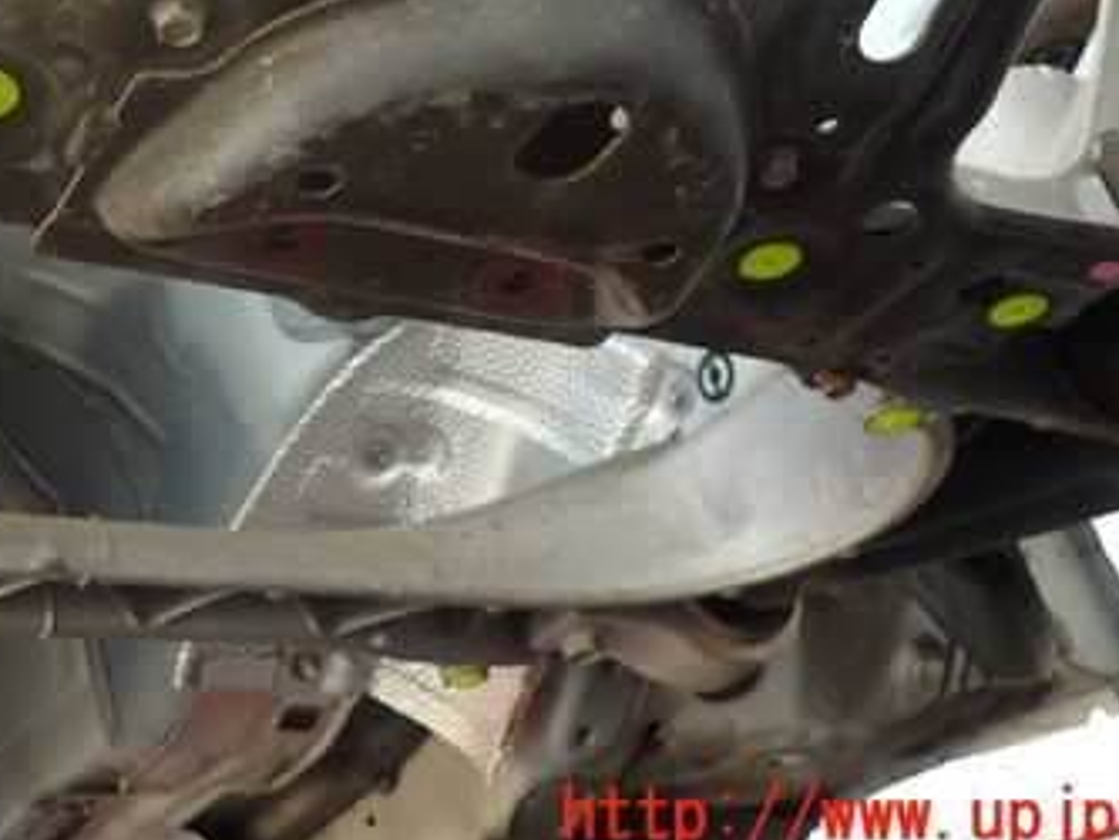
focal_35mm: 45
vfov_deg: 30.9
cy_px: 104
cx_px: 313
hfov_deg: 41.1
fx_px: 1455
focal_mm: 4.5
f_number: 2
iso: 160
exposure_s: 1/60
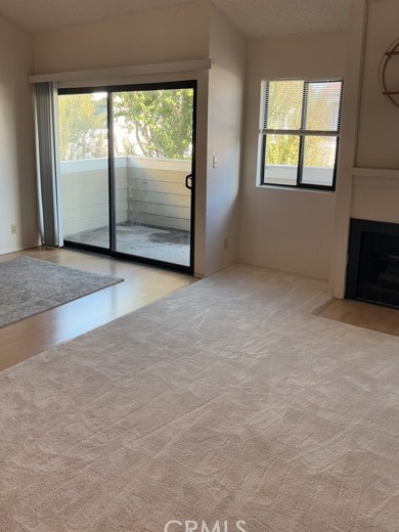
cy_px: 217
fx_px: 492
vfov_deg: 56.4
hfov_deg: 43.9
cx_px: 157
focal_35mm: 32
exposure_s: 1/121
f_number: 1.6
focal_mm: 5.96
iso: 100
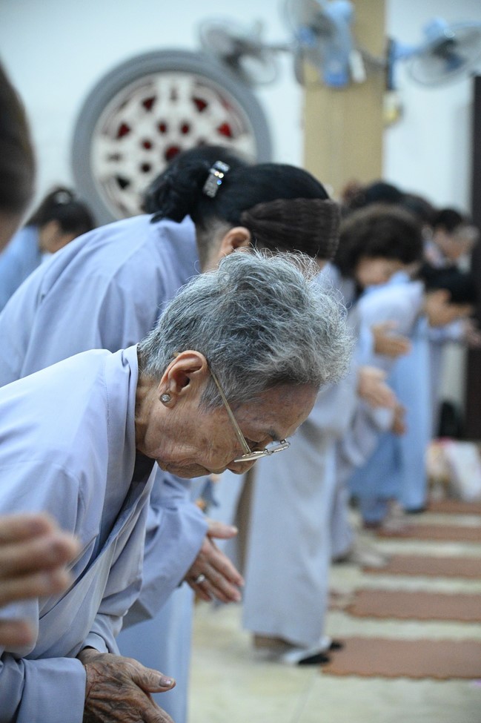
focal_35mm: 82
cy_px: 362
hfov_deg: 16.6
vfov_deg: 24.8
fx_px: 1645
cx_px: 240
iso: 12800
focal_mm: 82
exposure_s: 1/200
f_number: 4.5
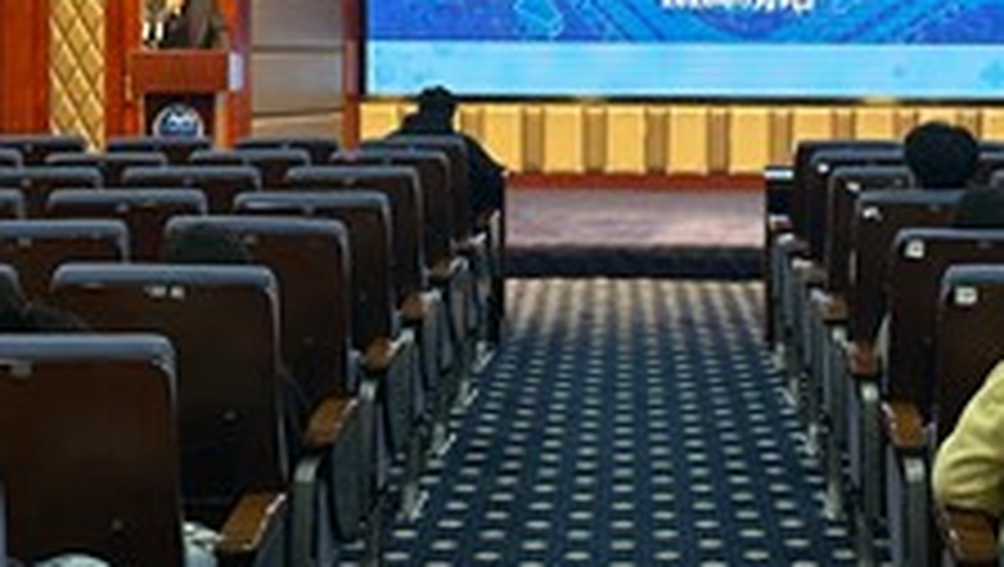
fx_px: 2185
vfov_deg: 14.6
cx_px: 675
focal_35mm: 82
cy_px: 43
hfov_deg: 25.7
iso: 125
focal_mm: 6.86
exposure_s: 1/50
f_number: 1.78
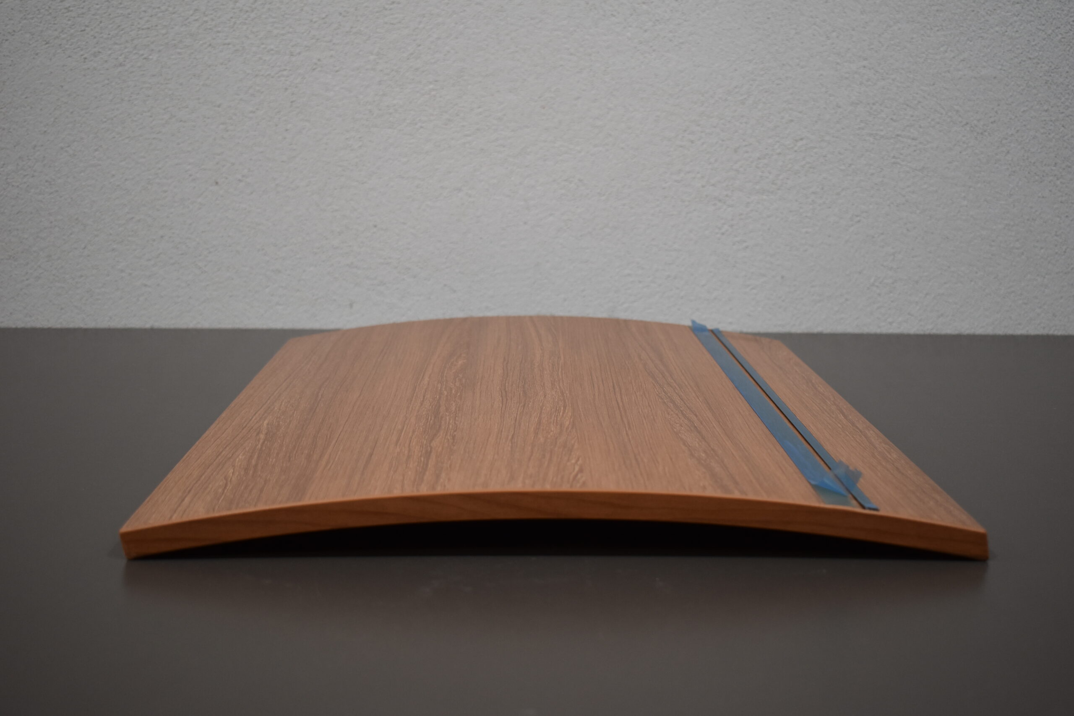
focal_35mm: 42
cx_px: 537
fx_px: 1253
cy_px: 358
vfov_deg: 31.9
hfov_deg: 46.4
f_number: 4.2
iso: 560
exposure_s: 1/250
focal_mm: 28
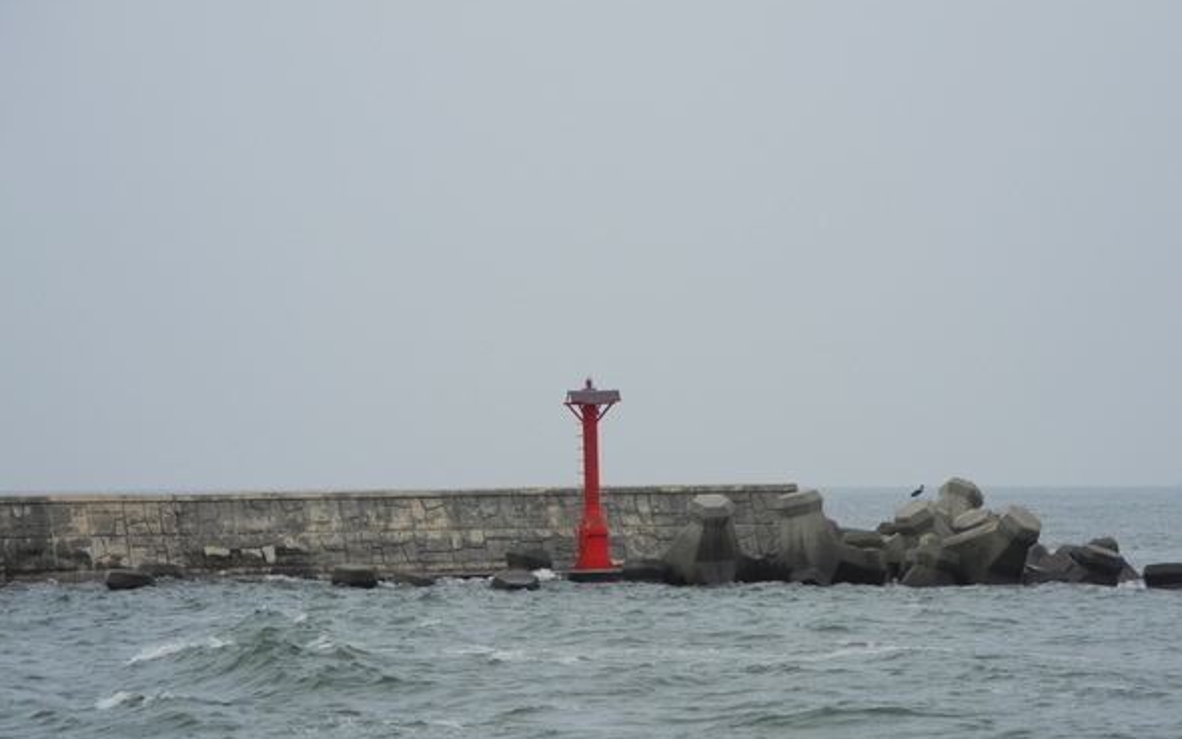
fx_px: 7410
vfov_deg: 5.7
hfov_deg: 9.1
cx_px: 623
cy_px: 437
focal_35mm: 230
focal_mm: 42.6
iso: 100
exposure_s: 1/568
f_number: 5.6
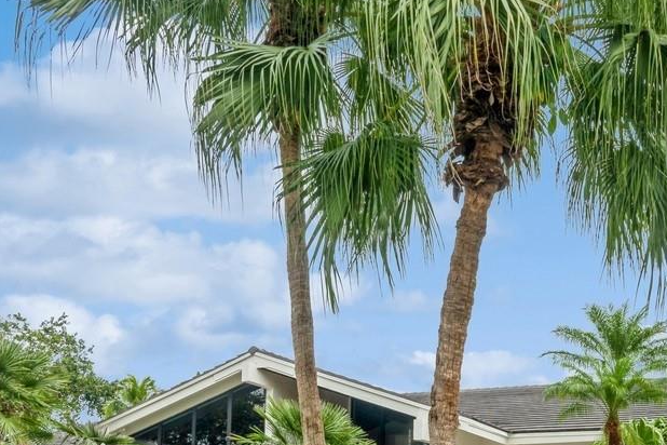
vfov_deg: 30.1
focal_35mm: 44
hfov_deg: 43.4
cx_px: 481
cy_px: 329
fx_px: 815
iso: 200
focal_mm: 17
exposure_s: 1/125
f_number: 8
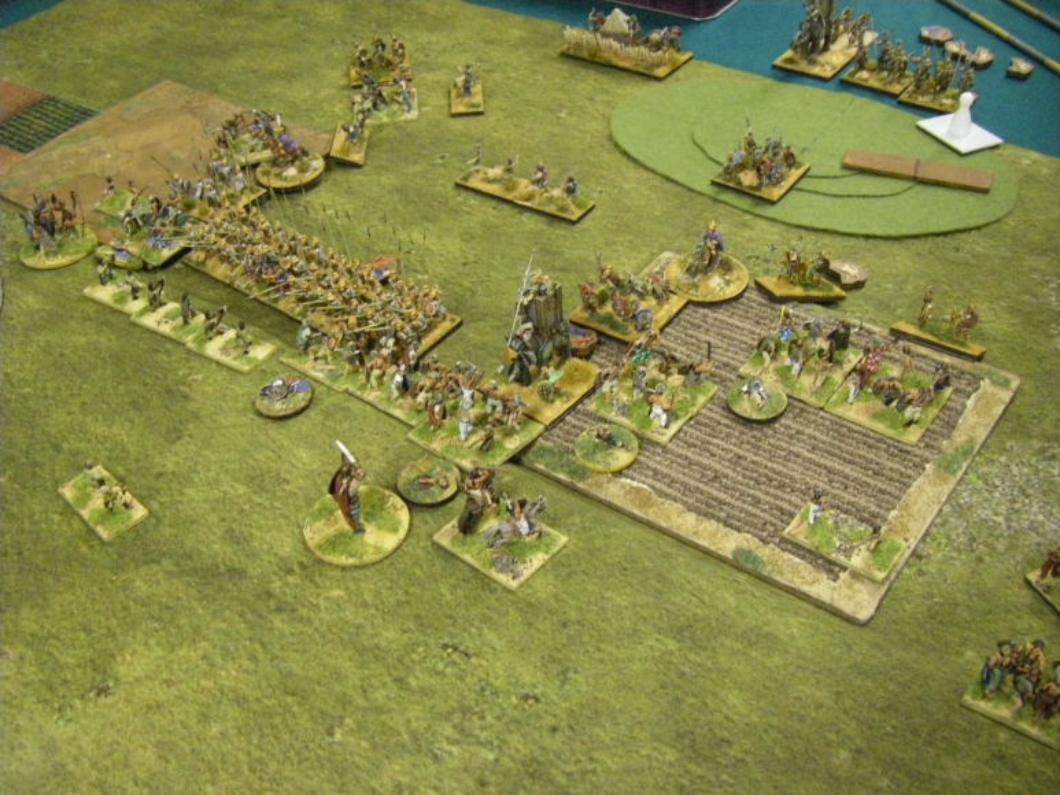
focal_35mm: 38
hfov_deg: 49.0
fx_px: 1164
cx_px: 530
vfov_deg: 37.7
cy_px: 398
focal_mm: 6.3
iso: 800
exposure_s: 1/50
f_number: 3.5
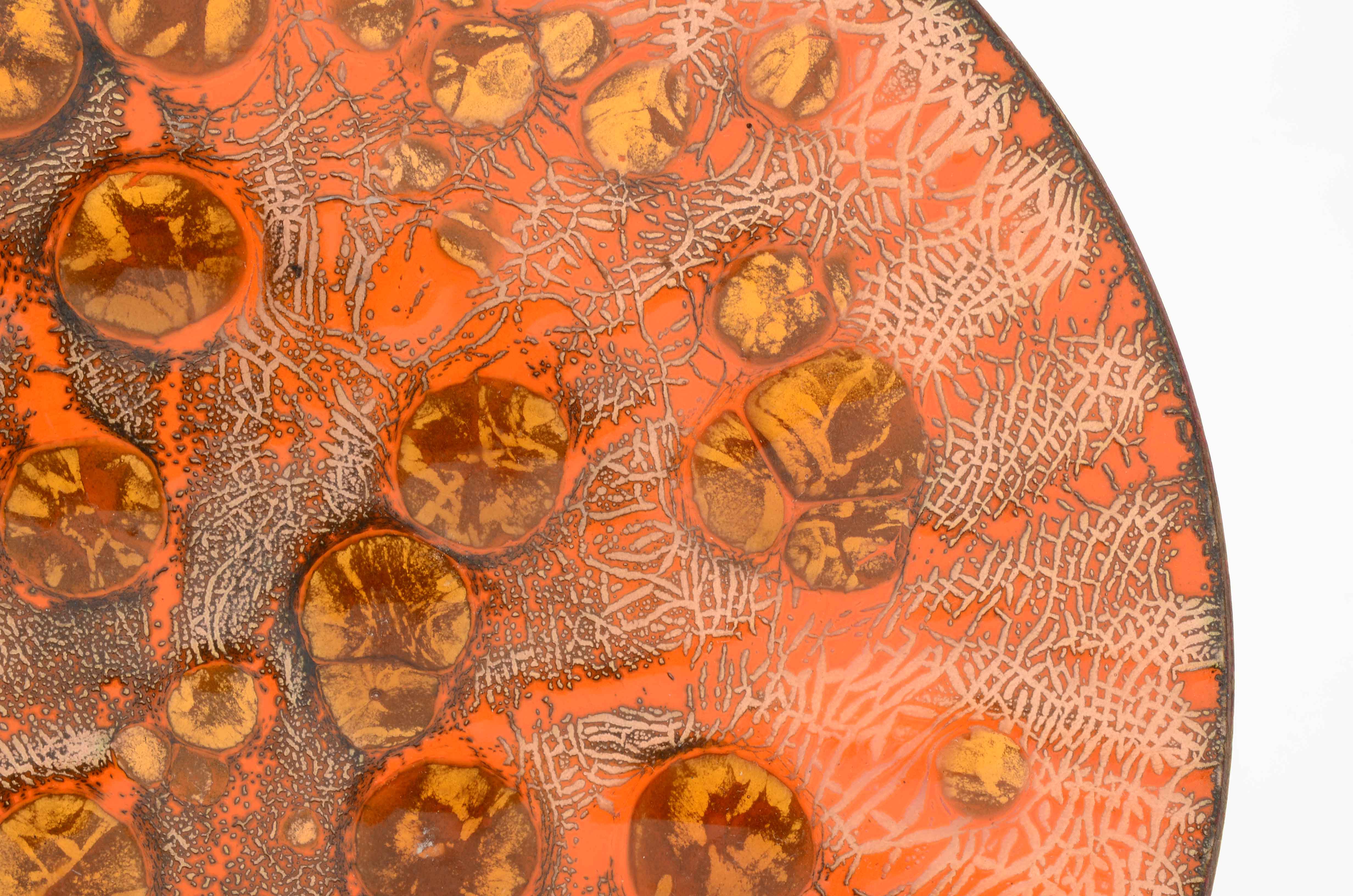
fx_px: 3094
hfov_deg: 24.7
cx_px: 676
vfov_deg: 16.5
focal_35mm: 82
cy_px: 448
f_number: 20
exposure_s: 1/160
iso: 100
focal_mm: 55
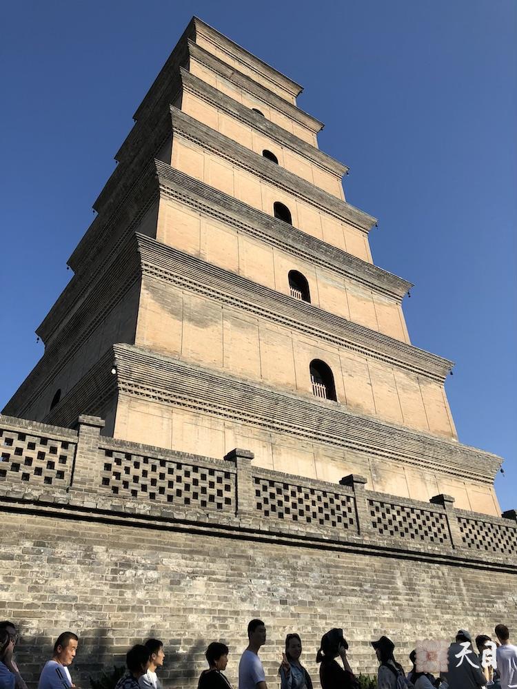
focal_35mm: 28
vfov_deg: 63.4
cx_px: 258
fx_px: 558
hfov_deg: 49.7
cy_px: 344
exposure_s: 1/2088
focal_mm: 3.99
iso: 20
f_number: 1.8
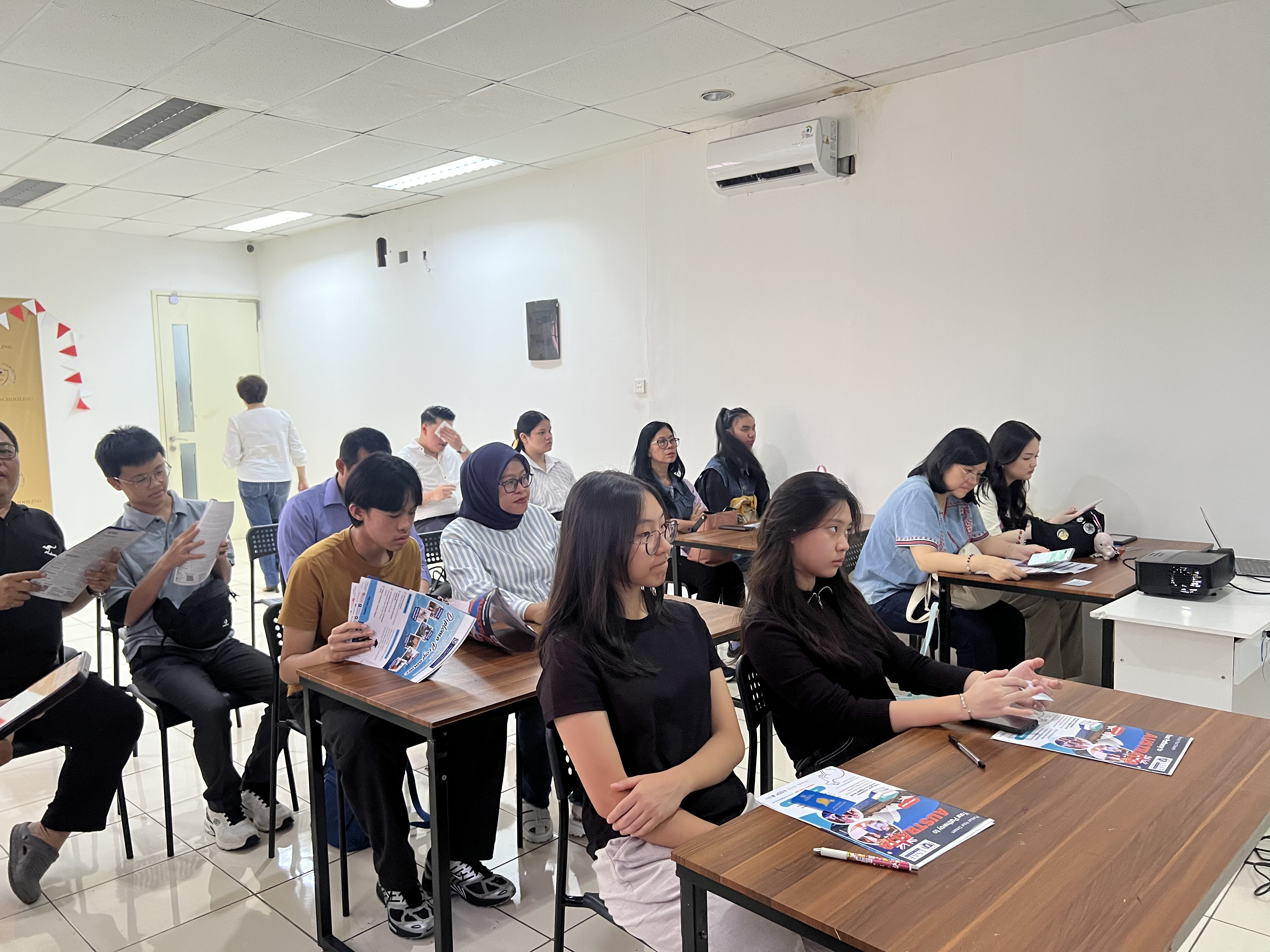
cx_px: 635
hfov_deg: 67.3
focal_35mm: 26
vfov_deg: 53.1
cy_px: 476
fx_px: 954
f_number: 1.5
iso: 160
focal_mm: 5.7
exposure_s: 1/60
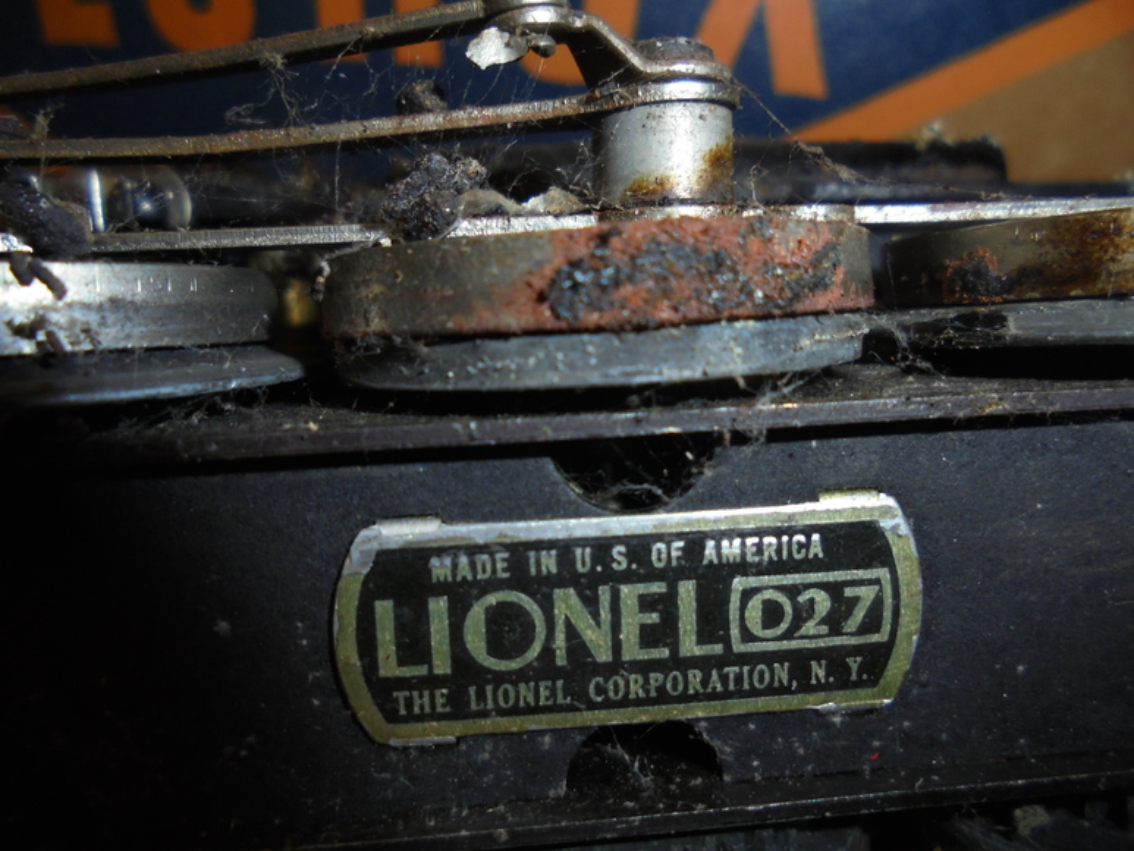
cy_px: 426
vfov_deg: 53.1
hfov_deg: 67.3
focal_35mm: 26
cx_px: 567
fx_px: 852
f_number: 11.5
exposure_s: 1/30
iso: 200
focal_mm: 4.6
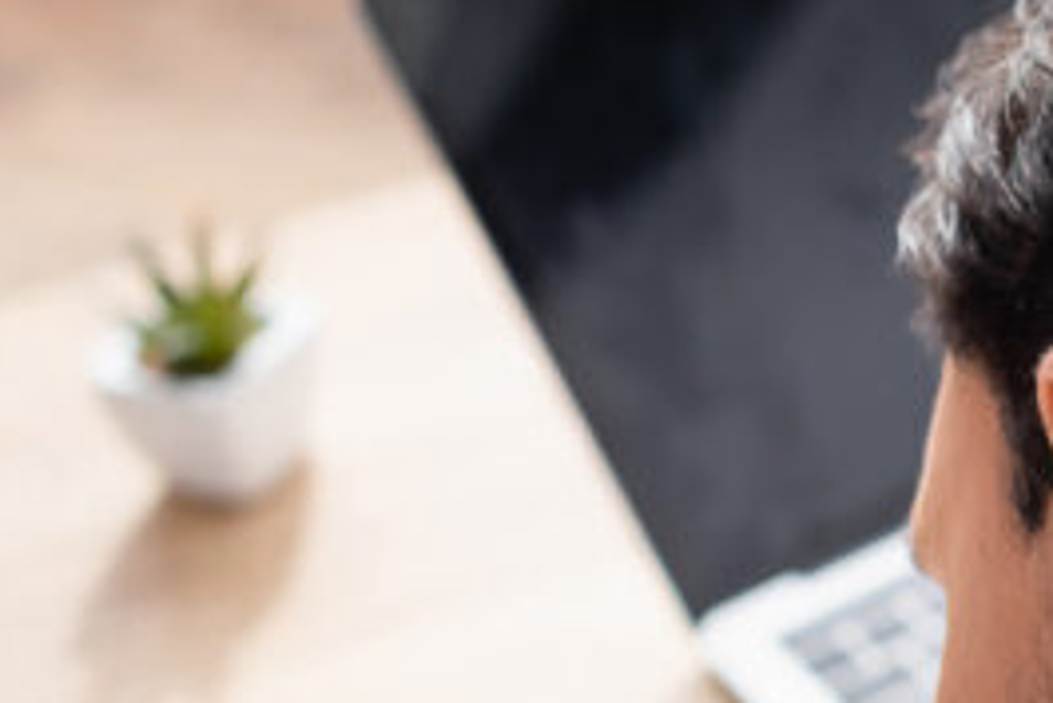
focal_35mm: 193
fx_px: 5648
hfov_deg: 10.0
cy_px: 681
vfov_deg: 7.1
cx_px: 1927
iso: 125
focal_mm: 50
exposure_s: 1/200
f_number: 4
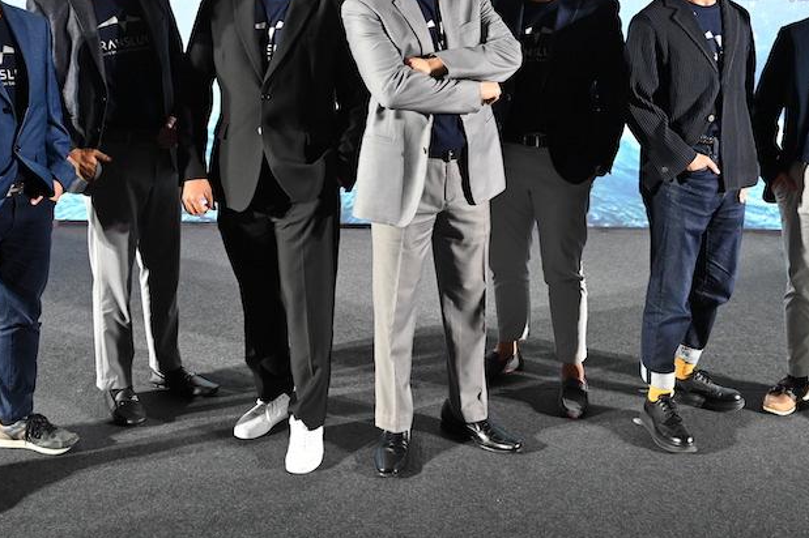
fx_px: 961
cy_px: 131
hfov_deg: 45.6
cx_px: 405
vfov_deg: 30.7
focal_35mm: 43
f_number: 5
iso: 2000
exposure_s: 1/125
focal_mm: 26.5
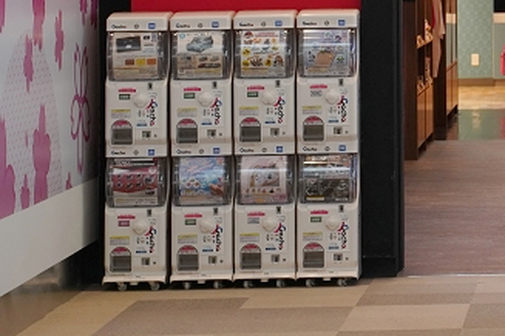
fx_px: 3549
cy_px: -199
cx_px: 649
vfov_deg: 5.4
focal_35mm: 253
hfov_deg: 8.0
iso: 640
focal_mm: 69
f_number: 4
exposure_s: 1/160
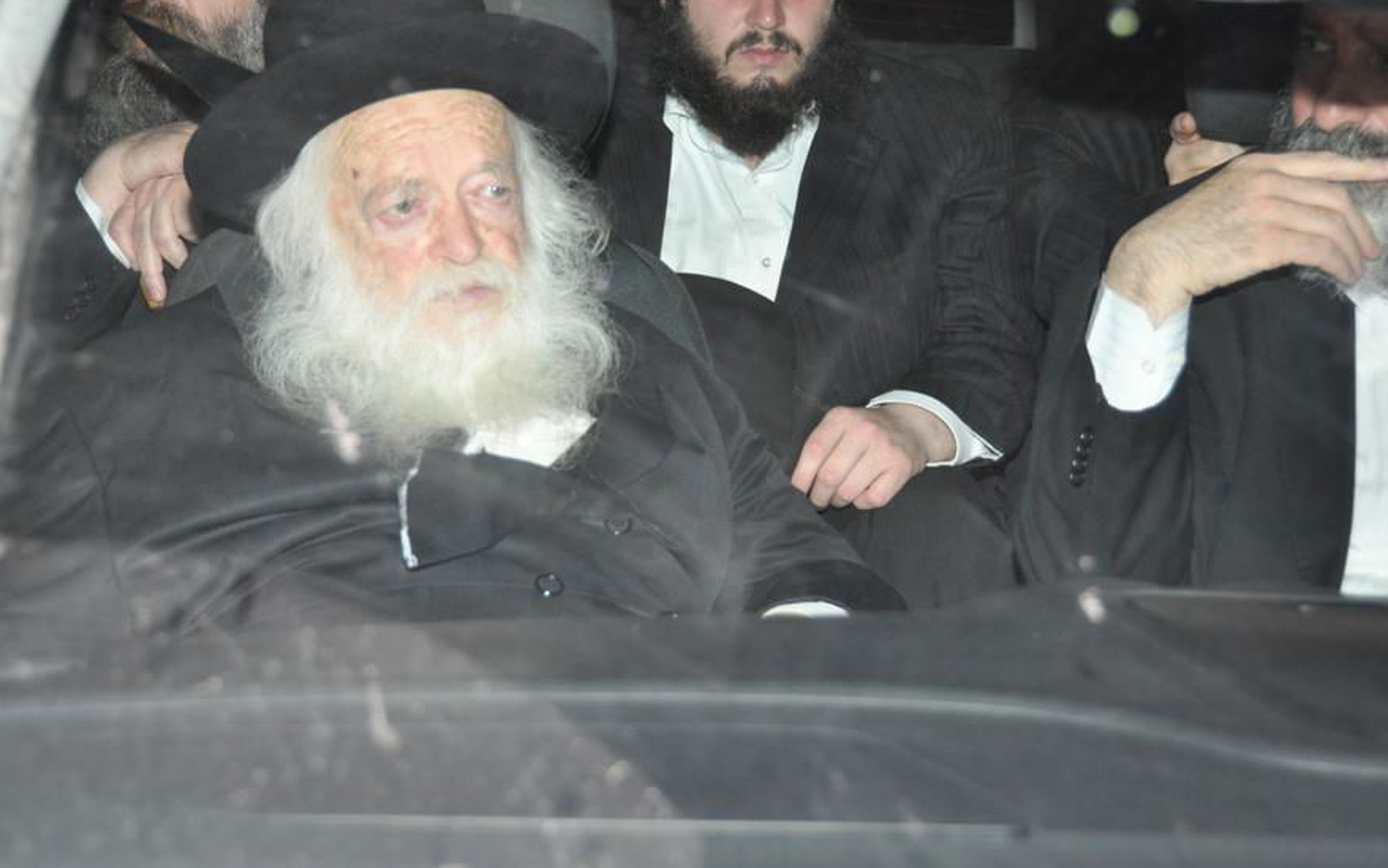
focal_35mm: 89
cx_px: 653
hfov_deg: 23.3
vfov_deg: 14.7
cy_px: 351
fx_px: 3367
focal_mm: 50
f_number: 4.8
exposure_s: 1/60
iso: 800
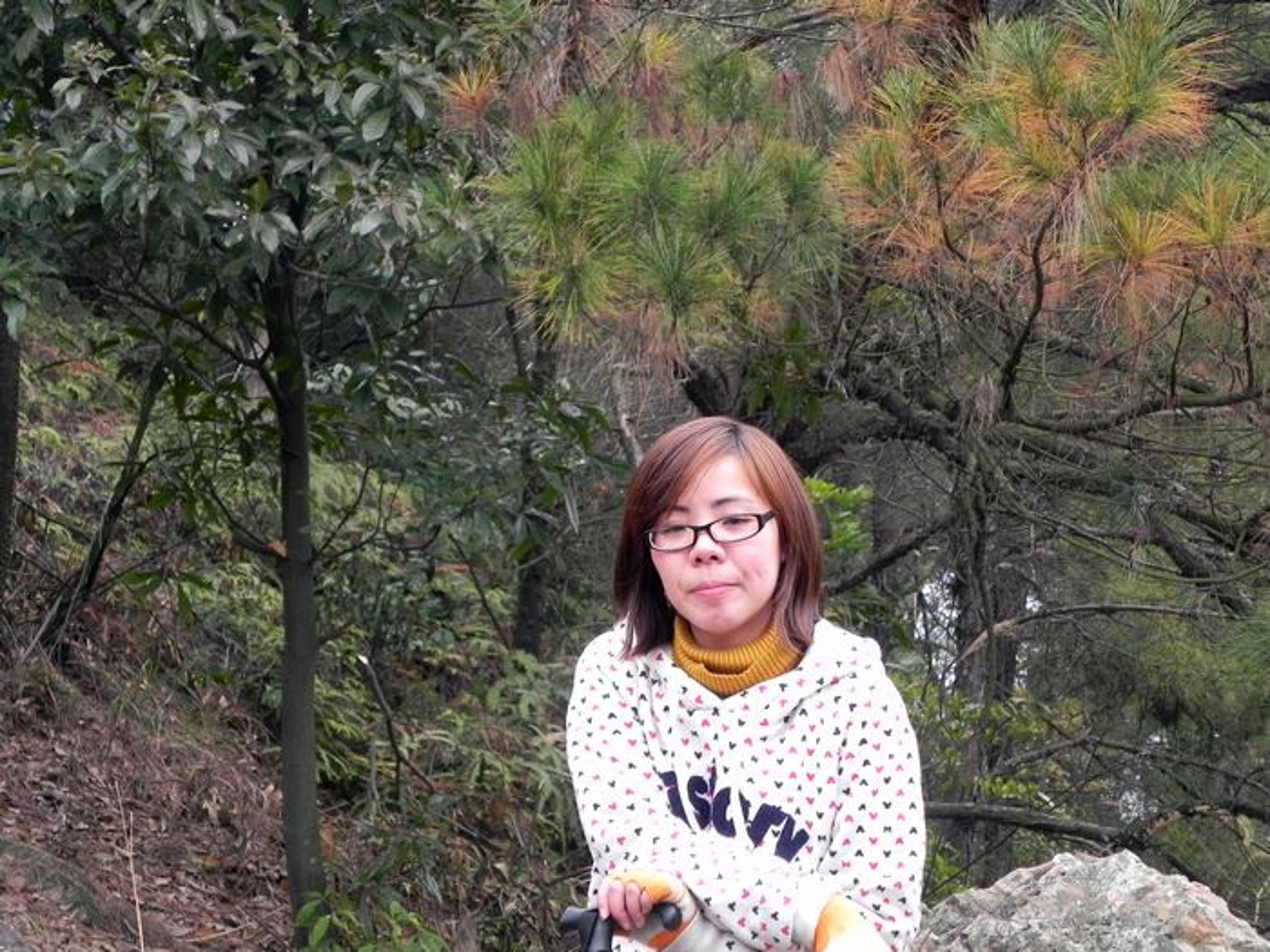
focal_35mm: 95
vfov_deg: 15.6
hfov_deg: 20.7
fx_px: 3485
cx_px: 635
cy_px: 476
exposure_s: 1/125
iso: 182
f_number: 4
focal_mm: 16.9
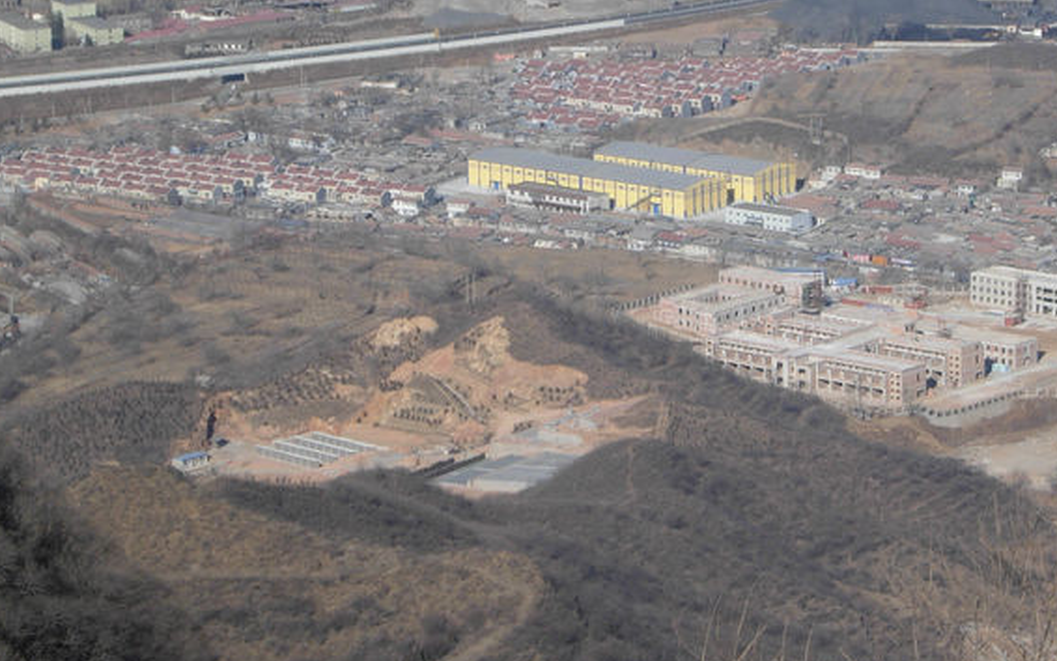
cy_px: 71
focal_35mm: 236
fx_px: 6800
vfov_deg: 5.6
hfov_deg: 8.9
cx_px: 880
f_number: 6.5
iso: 50
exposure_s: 1/373
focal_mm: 26.3
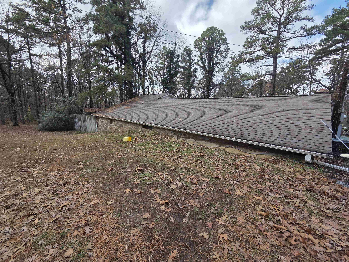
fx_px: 131
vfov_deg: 89.9
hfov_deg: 106.2
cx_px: 174
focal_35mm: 13
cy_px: 131
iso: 50
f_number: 2.2
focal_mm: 2.2
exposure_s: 1/640
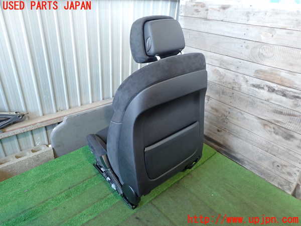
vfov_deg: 54.9
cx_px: 150
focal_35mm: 25
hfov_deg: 69.4
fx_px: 217
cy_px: 113
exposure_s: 1/30
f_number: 2.8
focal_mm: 4.5
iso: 400
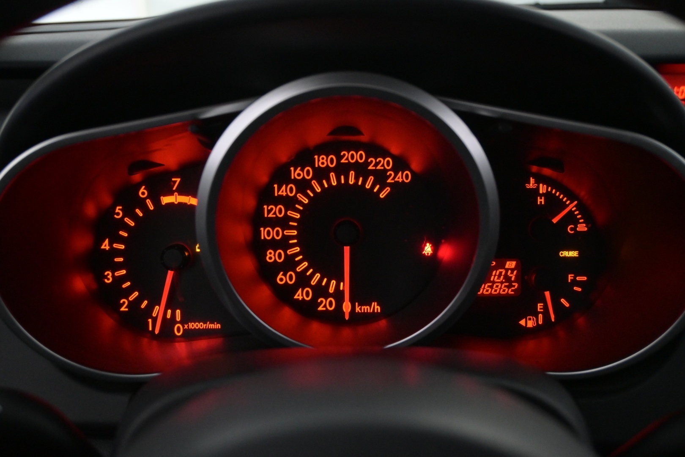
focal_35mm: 37
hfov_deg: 52.2
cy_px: 228
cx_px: 342
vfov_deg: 36.2
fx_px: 699
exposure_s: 1/80
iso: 2500
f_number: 5
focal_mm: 24.5
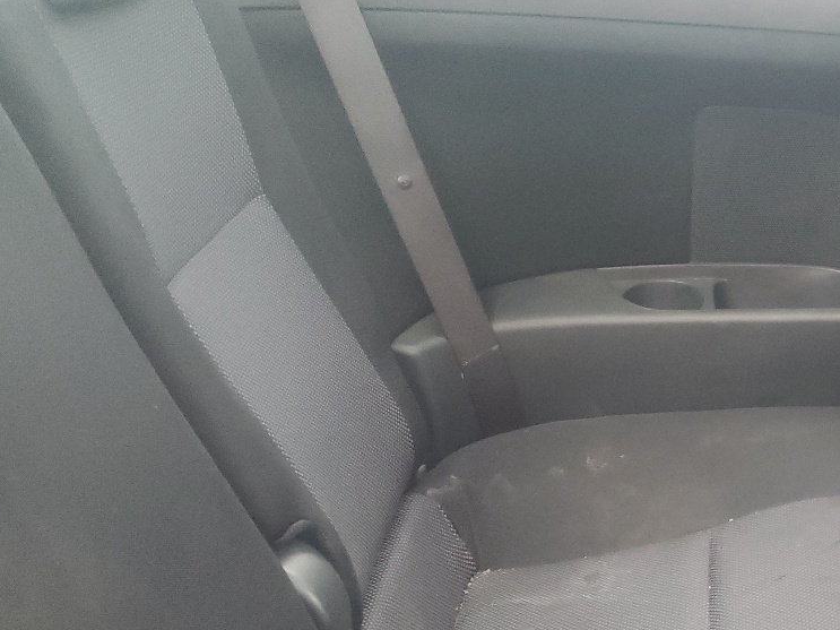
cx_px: 687
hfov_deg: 33.2
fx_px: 1359
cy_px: 458
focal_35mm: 56
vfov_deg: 25.8
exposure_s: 1/30
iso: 340
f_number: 1.5
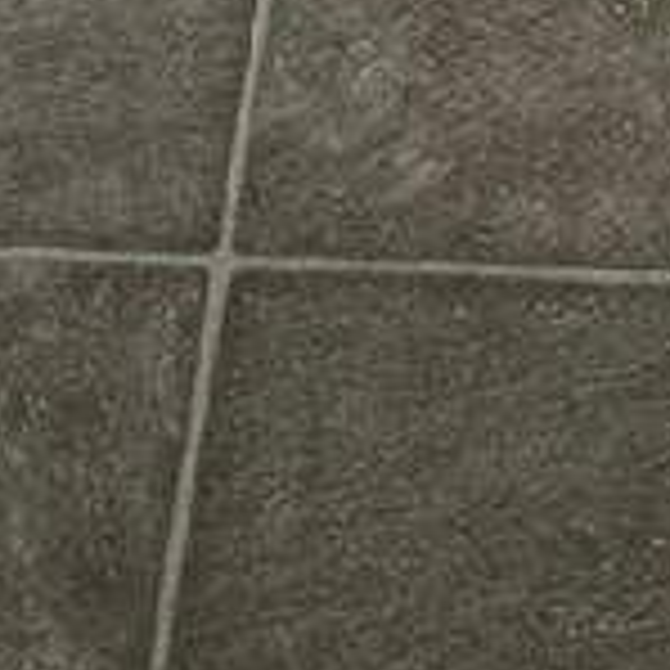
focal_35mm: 197
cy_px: -2266
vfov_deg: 6.5
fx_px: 4314
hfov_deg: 8.9
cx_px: 540
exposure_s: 1/120
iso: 250
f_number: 1.8
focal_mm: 5.4
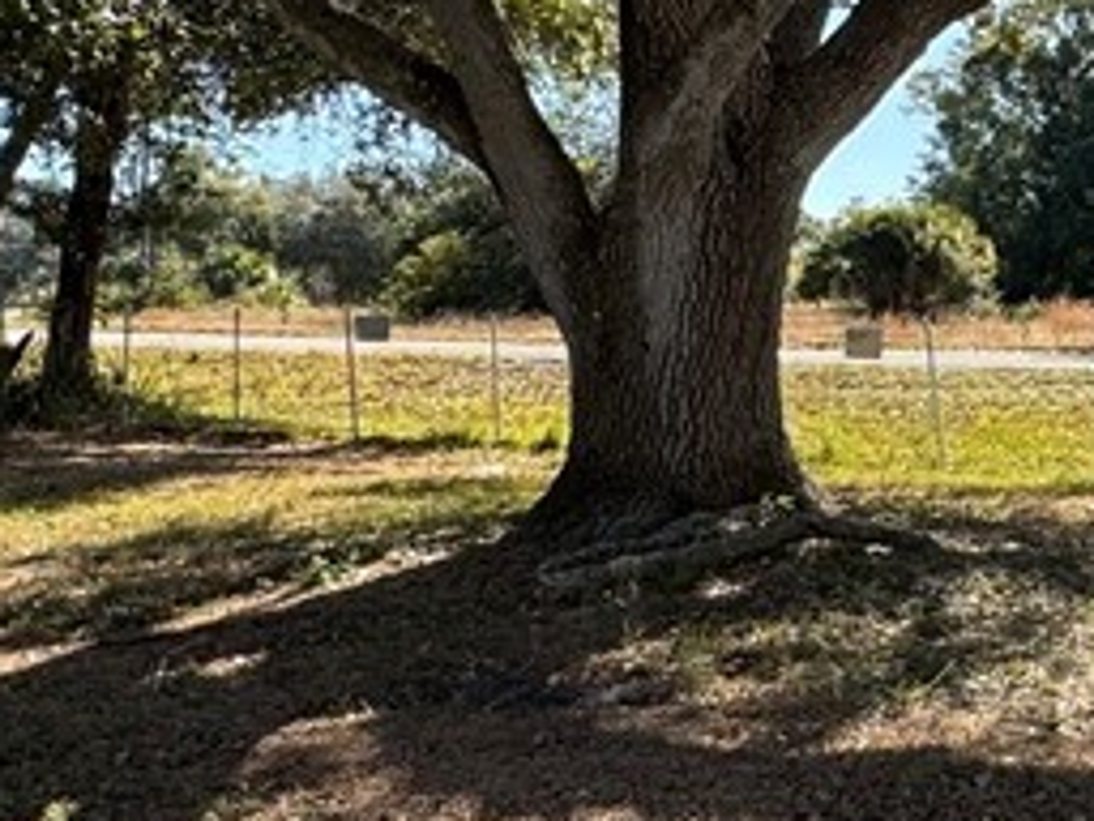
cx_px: 1350
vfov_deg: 26.0
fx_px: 1770
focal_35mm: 56
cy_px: 312
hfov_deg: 29.1
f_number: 2.2
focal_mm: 2.22
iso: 40
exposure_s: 1/587
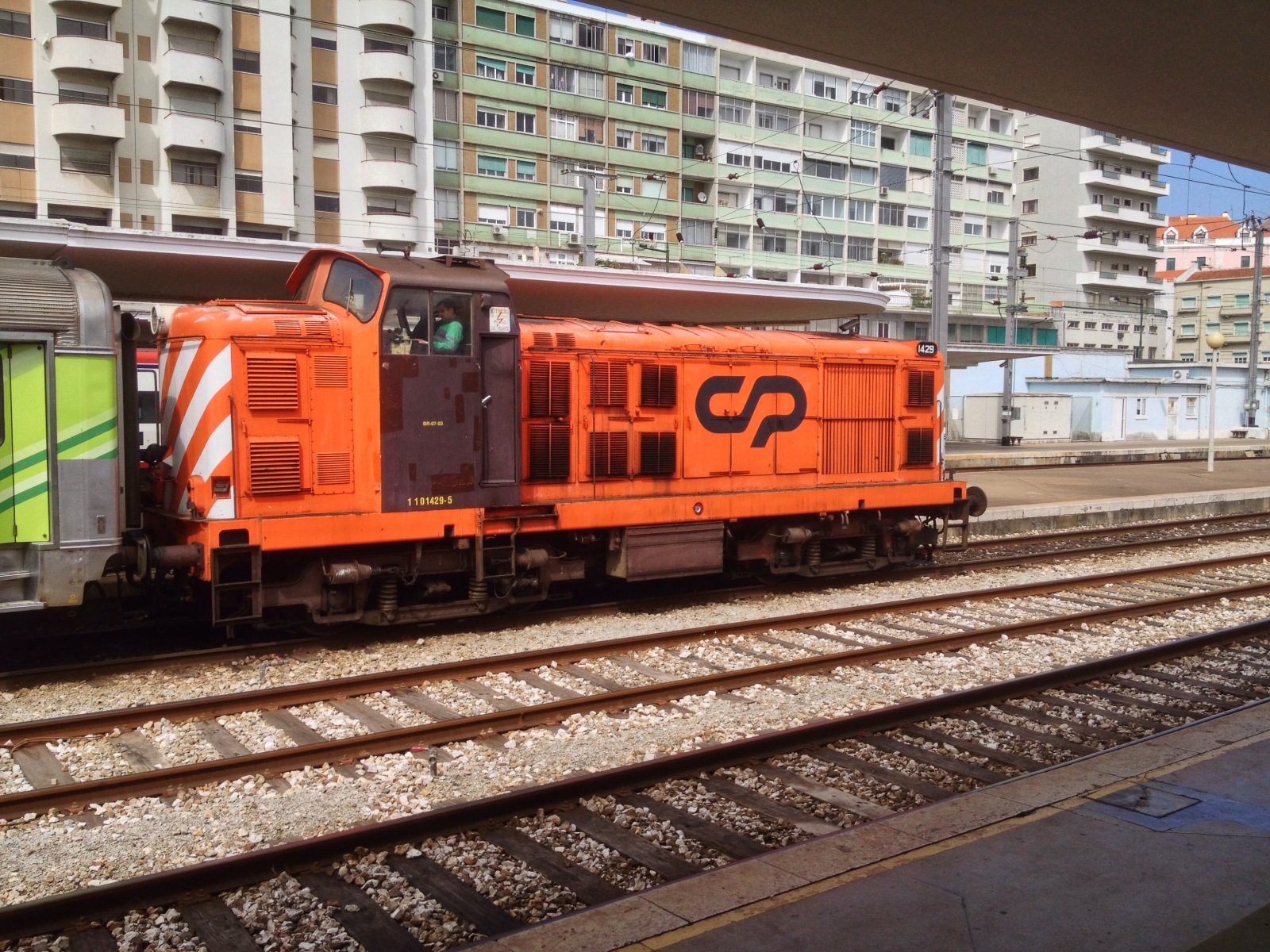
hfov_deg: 52.6
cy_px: 476
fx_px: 1284
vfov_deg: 40.7
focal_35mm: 35
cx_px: 635
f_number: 2.4
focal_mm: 4.28
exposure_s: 1/1672
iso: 50
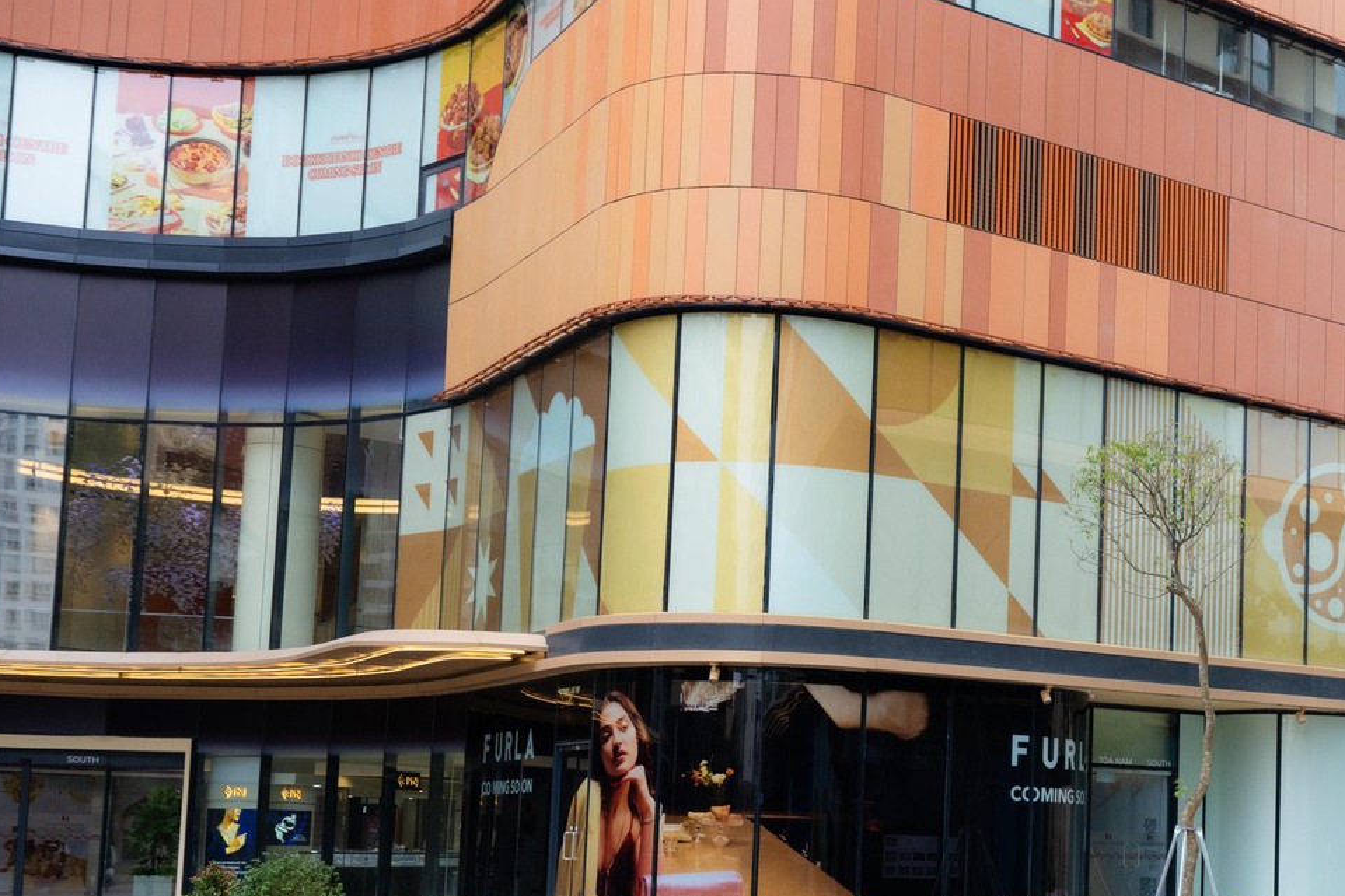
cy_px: 675
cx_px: 1295
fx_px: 1868
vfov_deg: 26.6
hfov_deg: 36.3
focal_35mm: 50
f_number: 3.5
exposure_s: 1/800
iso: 640
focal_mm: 24
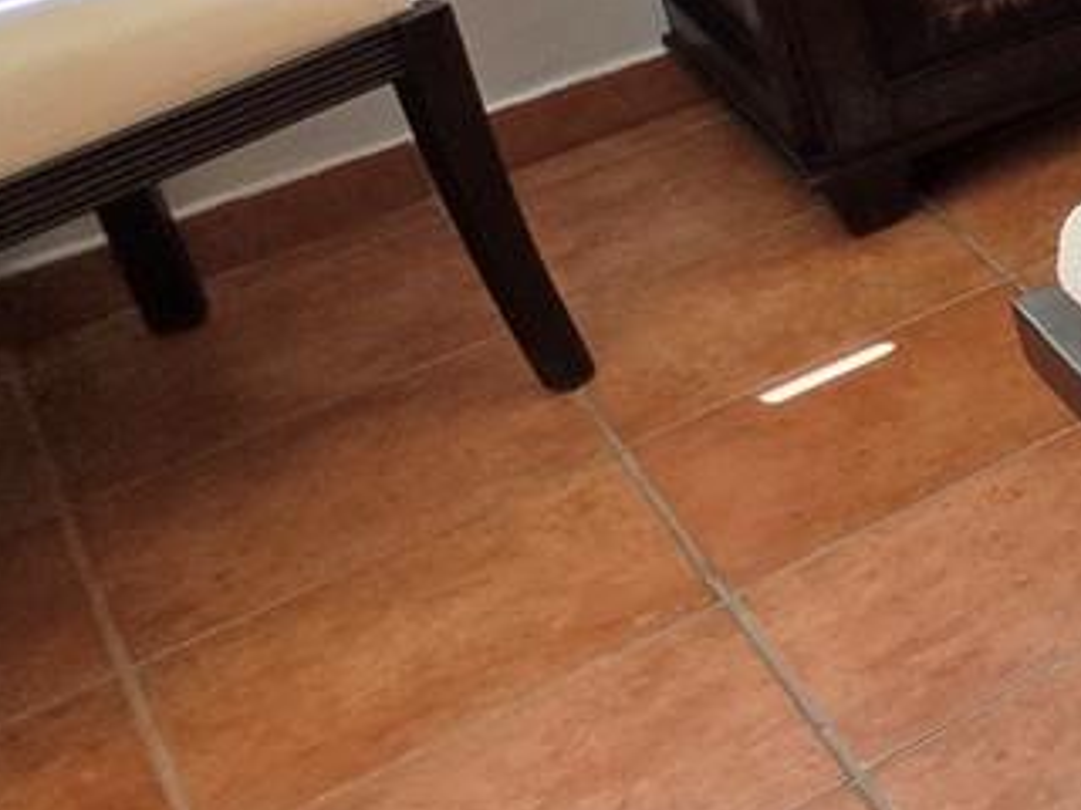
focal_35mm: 65
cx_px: 2675
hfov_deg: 14.7
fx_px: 2030
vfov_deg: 19.0
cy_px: -496
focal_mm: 2.2
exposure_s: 1/120
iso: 64
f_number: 1.9
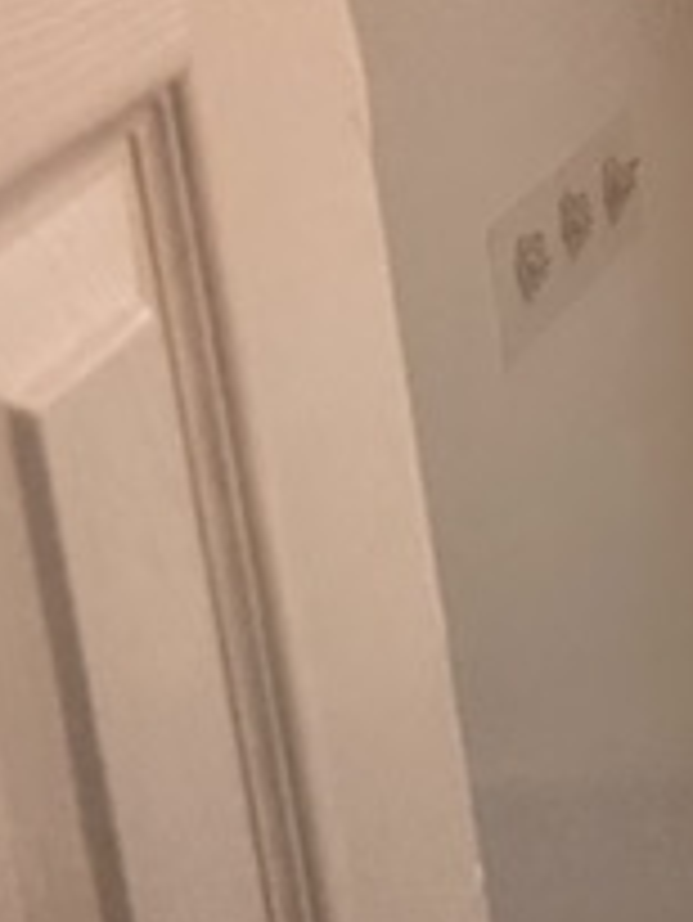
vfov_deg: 16.2
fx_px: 3200
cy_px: 85
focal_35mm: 120
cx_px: 2174
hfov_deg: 9.4
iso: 64
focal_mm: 6.76
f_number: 1.78
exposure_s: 1/156
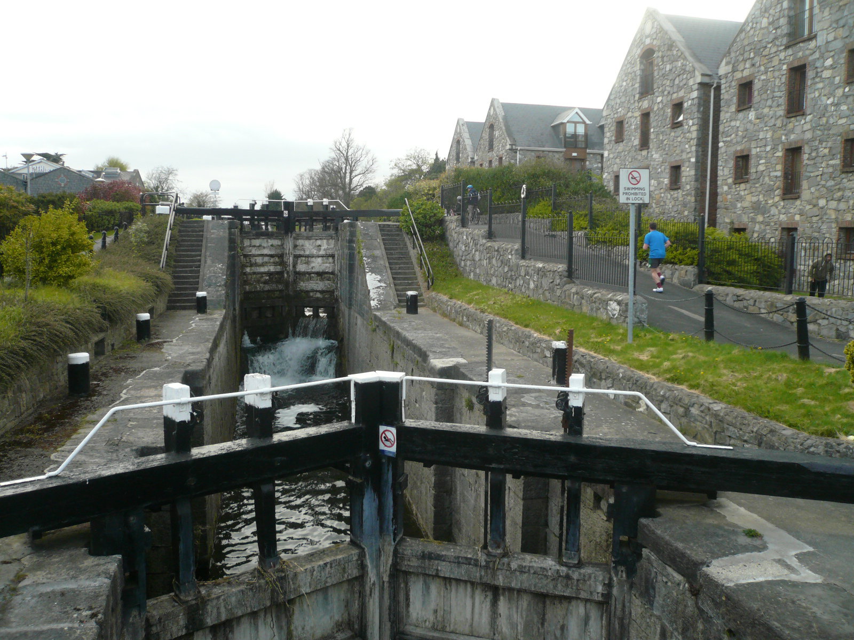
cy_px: 320
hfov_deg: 63.4
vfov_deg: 49.7
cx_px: 427
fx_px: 691
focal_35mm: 28
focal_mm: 4.6
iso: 100
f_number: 2.8
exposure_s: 1/125
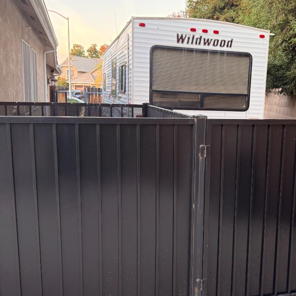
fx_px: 406
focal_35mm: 42
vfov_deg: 40.0
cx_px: 218
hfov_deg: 39.1
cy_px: 167
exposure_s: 1/60
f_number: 1.78
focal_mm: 6.76
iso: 125
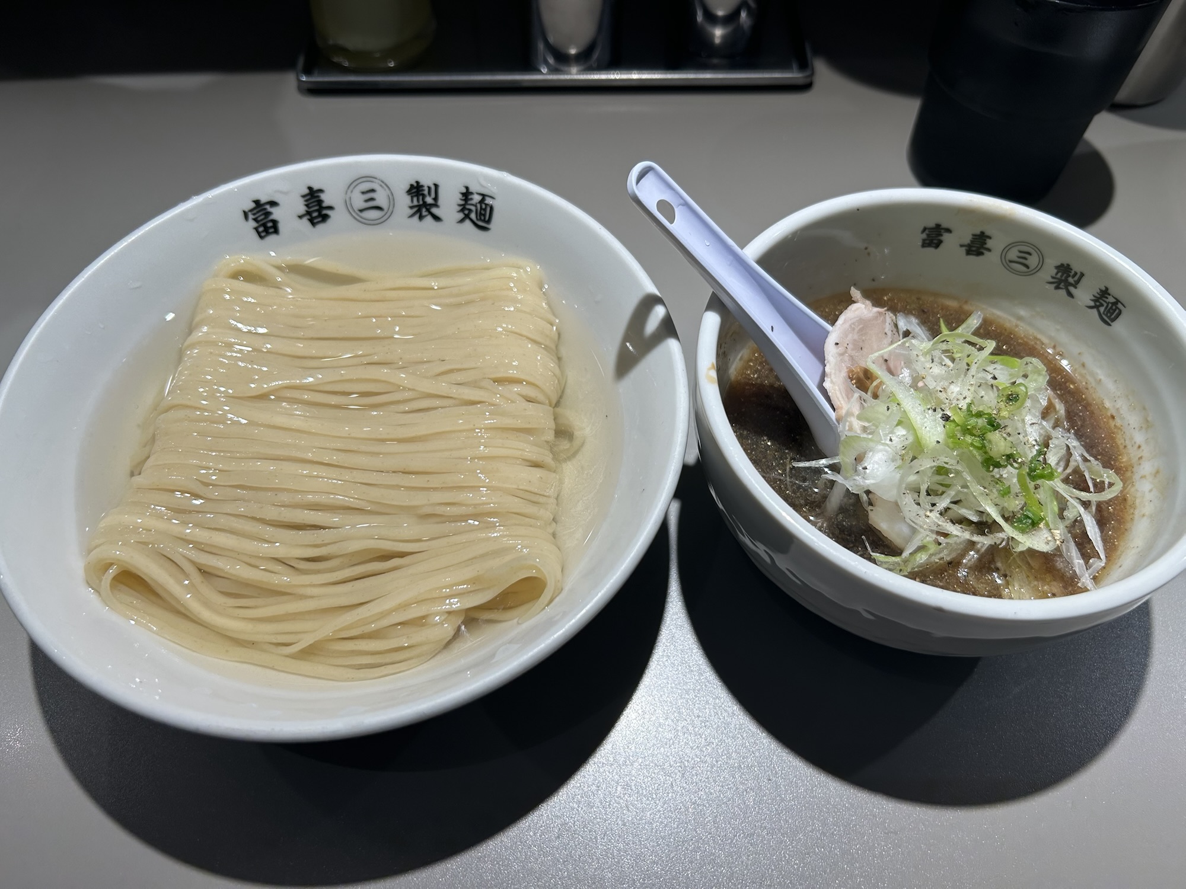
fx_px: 891
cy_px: 444
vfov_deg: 53.1
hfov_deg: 67.3
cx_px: 593
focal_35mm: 26
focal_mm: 5.7
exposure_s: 1/124
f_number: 1.5
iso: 32
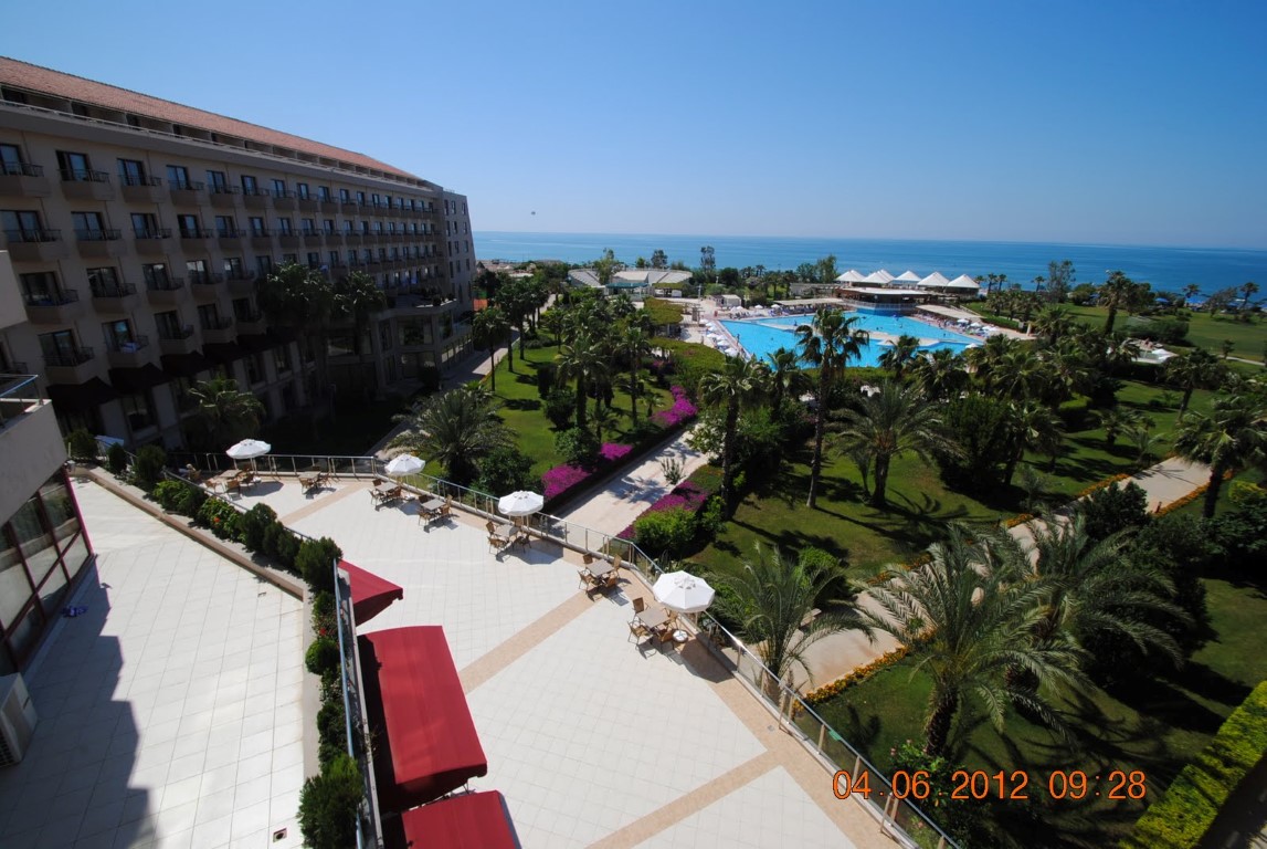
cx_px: 634
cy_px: 424
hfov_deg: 100.3
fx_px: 529
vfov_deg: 77.5
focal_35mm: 15
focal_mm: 10
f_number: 9
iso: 100
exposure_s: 1/320
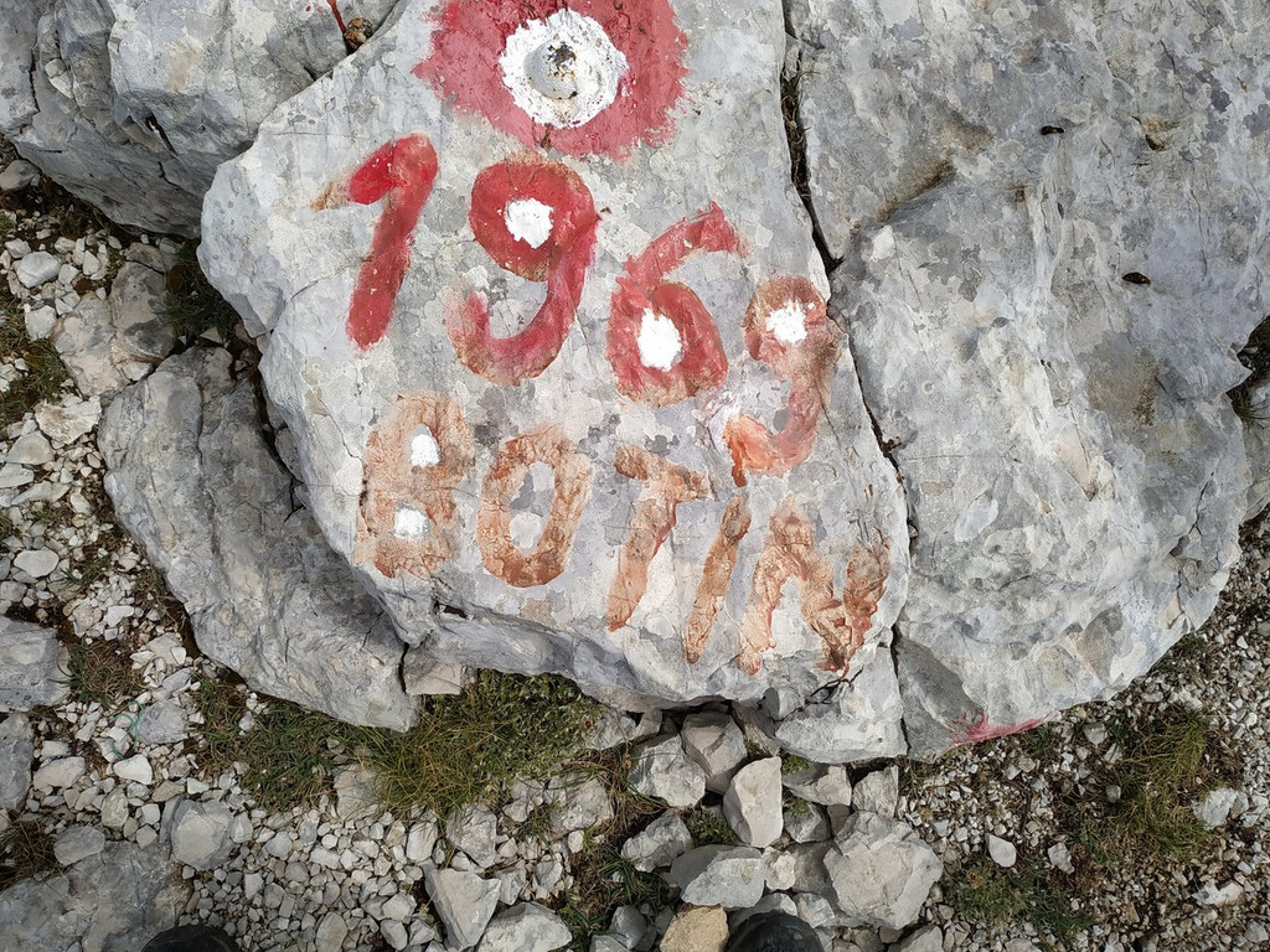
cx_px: 659
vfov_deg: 54.9
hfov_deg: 69.4
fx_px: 917
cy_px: 469
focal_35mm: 25
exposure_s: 1/2423
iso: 100
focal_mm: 3.94
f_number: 1.9
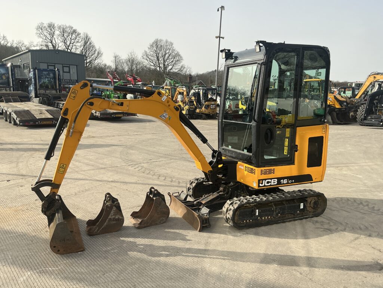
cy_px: 144
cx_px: 192
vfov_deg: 49.7
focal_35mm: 28
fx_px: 310
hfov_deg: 63.4
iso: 25
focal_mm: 3
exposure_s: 1/1342
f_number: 1.8
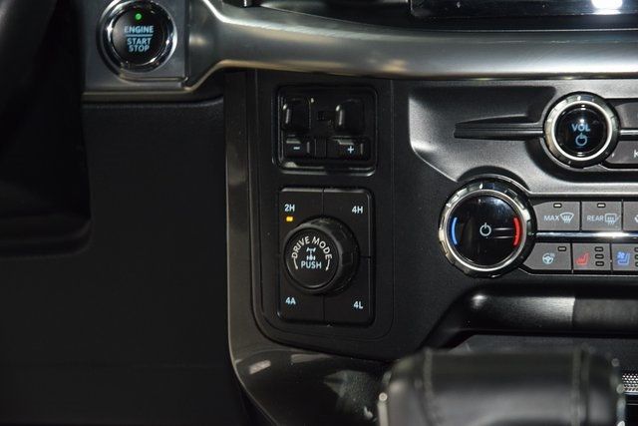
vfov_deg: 13.0
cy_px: 213
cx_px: 319
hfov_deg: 19.5
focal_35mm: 105
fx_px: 1861
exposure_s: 1/20
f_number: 4.5
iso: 1800
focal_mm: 70
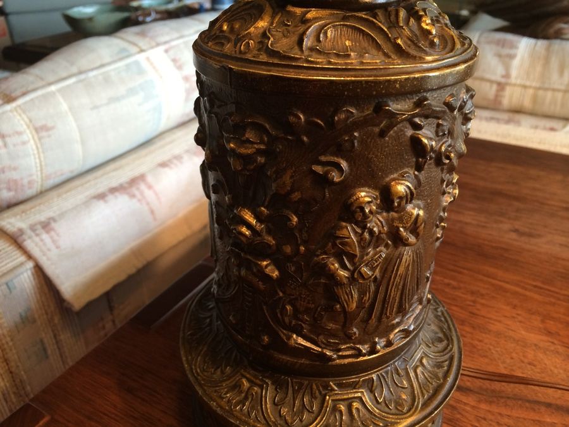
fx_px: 493
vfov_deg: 46.8
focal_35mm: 30
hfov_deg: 60.0
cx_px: 284
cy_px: 214
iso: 64
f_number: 2.2
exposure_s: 1/30
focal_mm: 4.12
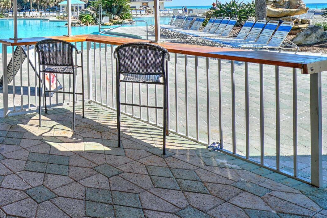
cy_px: 5
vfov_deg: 35.5
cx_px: -18
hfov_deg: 44.8
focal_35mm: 34
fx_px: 309
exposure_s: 1/500
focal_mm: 12
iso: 100
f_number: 8
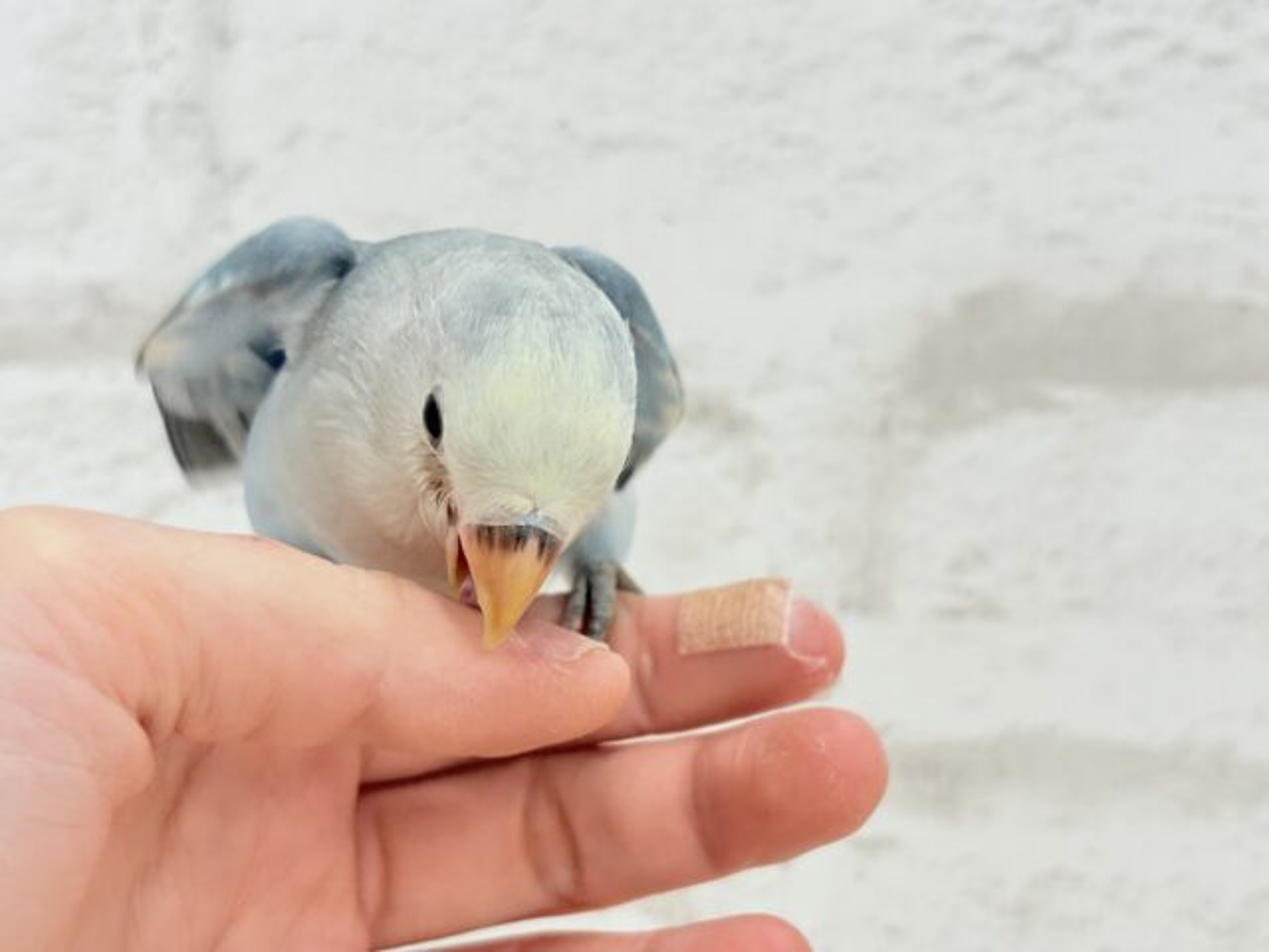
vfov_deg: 28.0
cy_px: 476
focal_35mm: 52
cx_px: 634
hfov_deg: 36.8
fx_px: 1906
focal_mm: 5.96
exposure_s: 1/50
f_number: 1.6
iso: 50
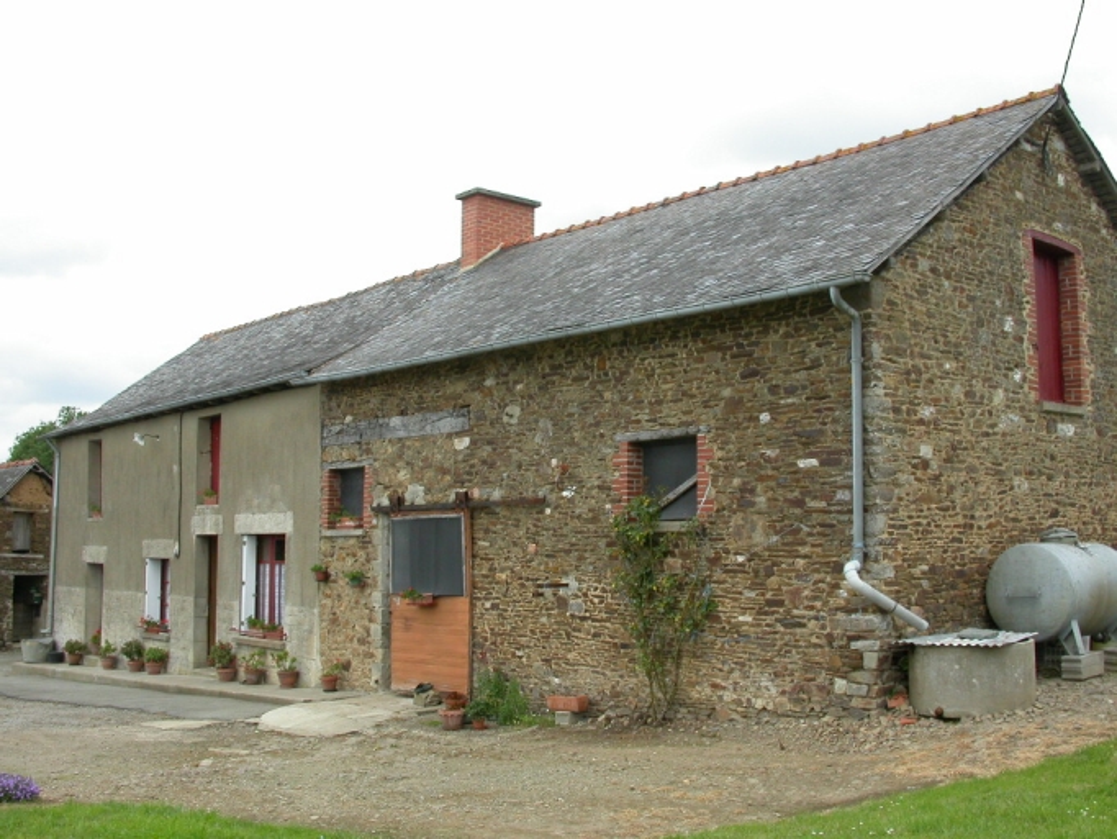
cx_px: 558
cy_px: 420
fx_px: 1227
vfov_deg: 37.7
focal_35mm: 38
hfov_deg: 49.0
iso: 100
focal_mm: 7.85
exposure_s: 1/242
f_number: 6.7
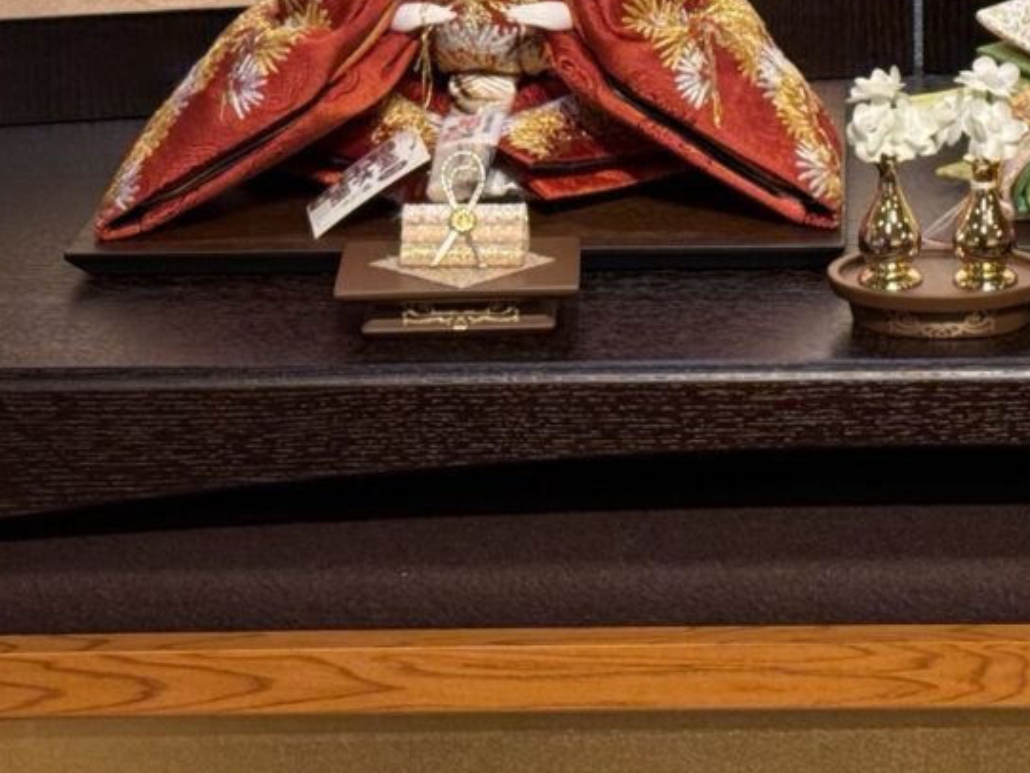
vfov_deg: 10.9
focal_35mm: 133
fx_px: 3958
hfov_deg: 14.7
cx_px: 923
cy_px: -235
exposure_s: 1/120
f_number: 1.78
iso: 64
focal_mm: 6.76
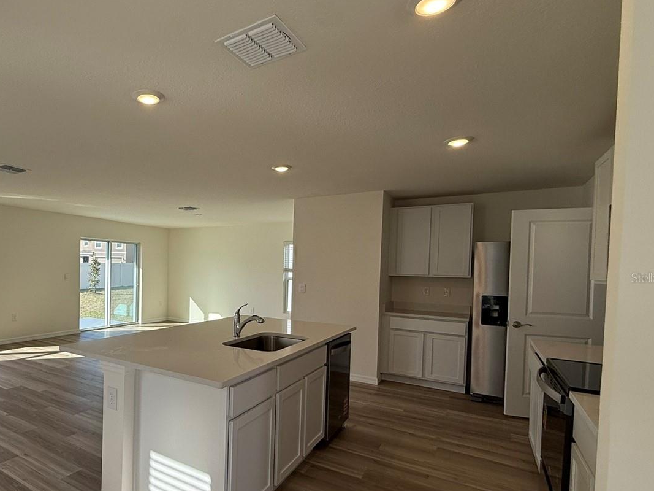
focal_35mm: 21
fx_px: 397
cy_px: 277
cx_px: 199
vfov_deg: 63.2
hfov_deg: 75.5
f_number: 2.2
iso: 50
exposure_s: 1/252
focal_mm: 2.22
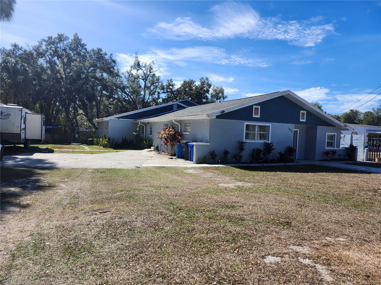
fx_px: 253
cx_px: 190
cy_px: 142
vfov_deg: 58.9
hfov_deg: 73.9
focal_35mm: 23
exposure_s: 1/1497
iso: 25
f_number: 1.8
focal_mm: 5.54
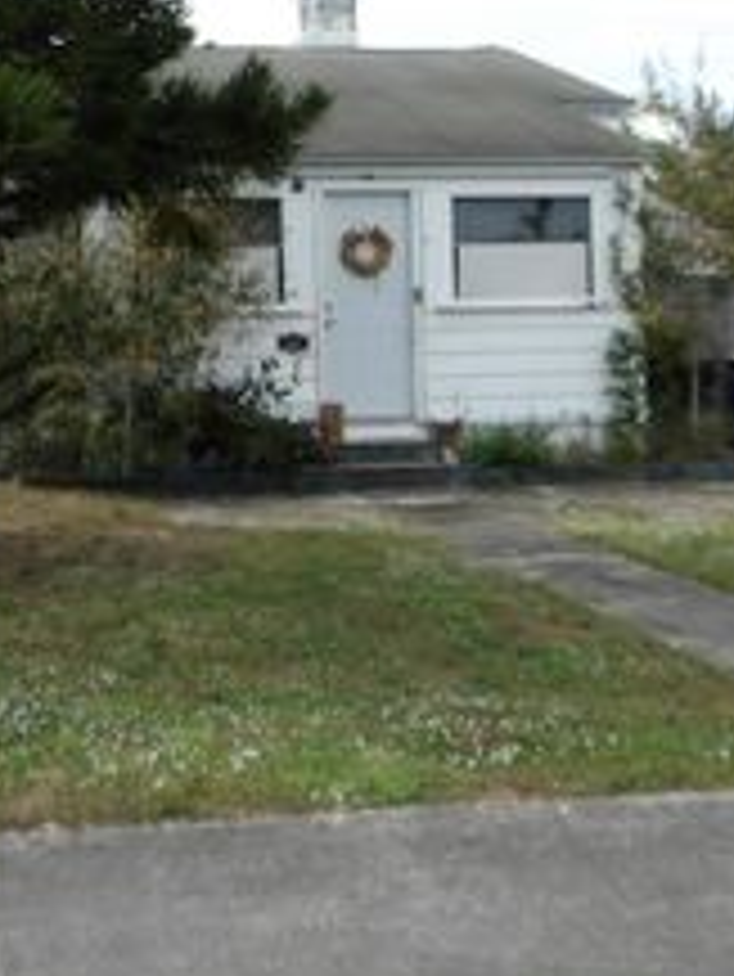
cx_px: 203
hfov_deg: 27.3
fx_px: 1497
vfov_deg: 35.7
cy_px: 299
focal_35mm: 53
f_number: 4.1
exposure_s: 1/436
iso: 100
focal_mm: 4.2
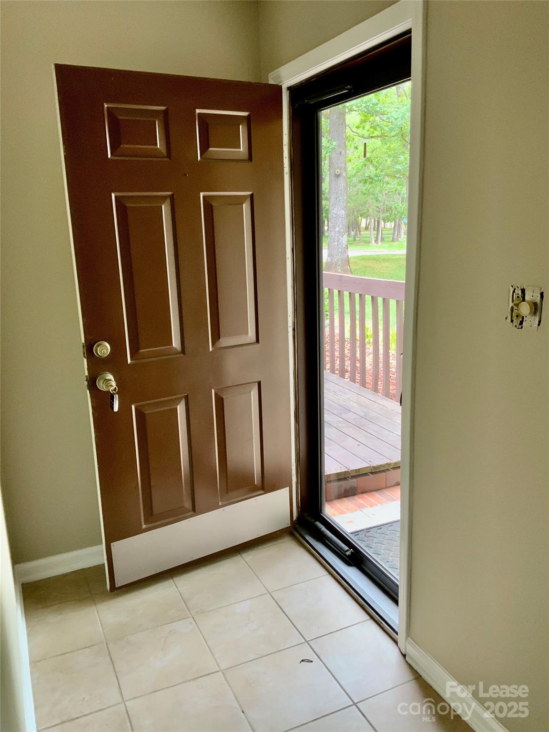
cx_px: 274
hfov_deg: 48.2
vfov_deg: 61.7
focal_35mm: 29
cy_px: 366
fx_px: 613
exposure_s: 1/60
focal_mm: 3
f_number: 1.8
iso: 80
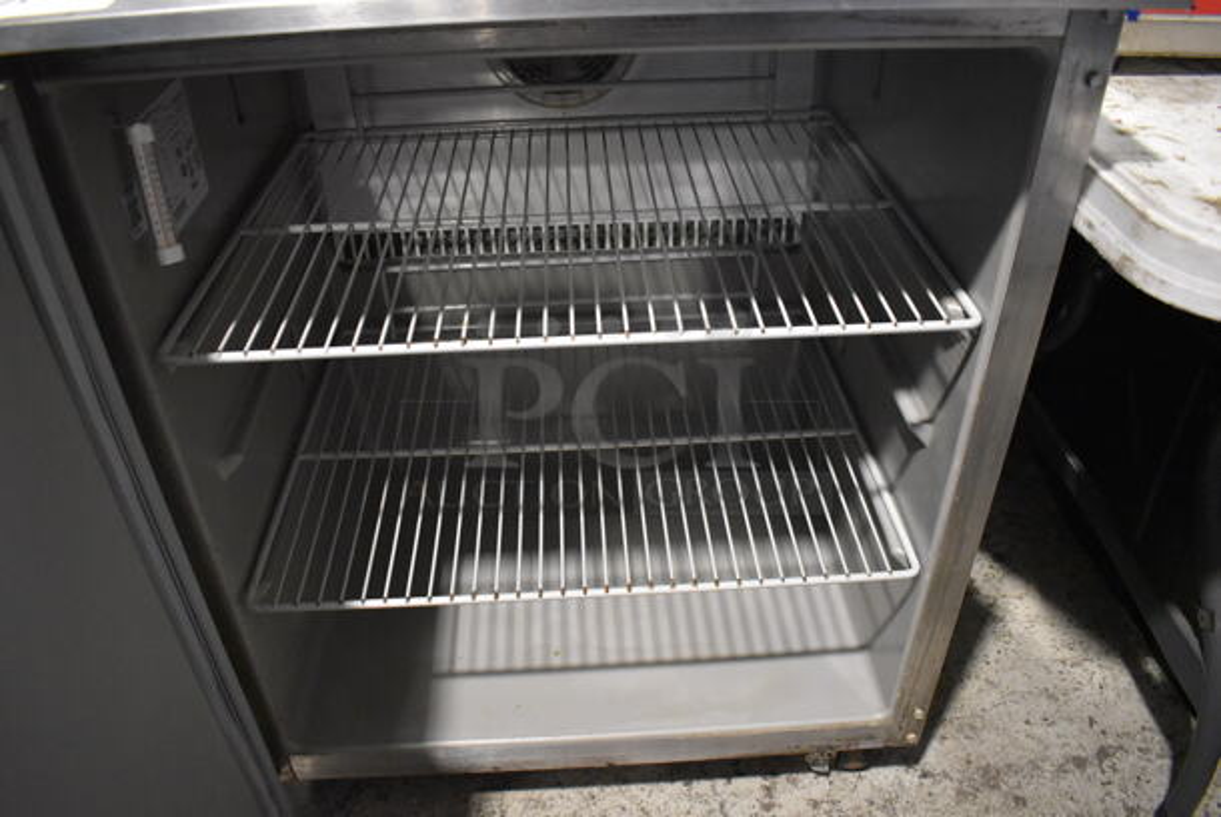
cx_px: 610
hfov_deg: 67.3
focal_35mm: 27
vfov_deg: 48.0
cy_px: 408
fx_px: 917
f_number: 3.5
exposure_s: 1/125
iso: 5000
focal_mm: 18
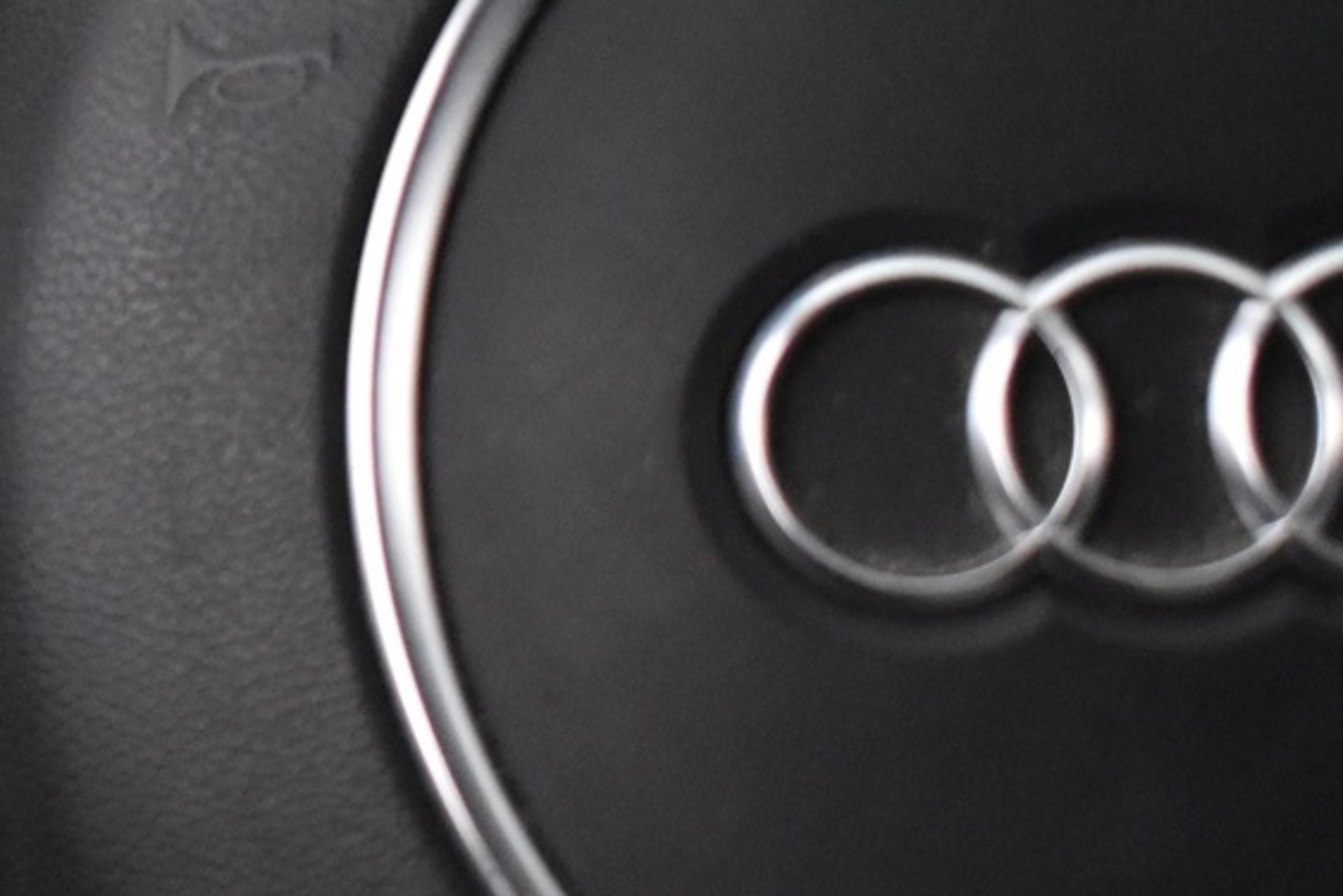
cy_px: 52
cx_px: -475
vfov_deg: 9.9
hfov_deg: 14.2
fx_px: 5151
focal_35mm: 138
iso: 3200
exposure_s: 1/30
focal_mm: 32
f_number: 4.5
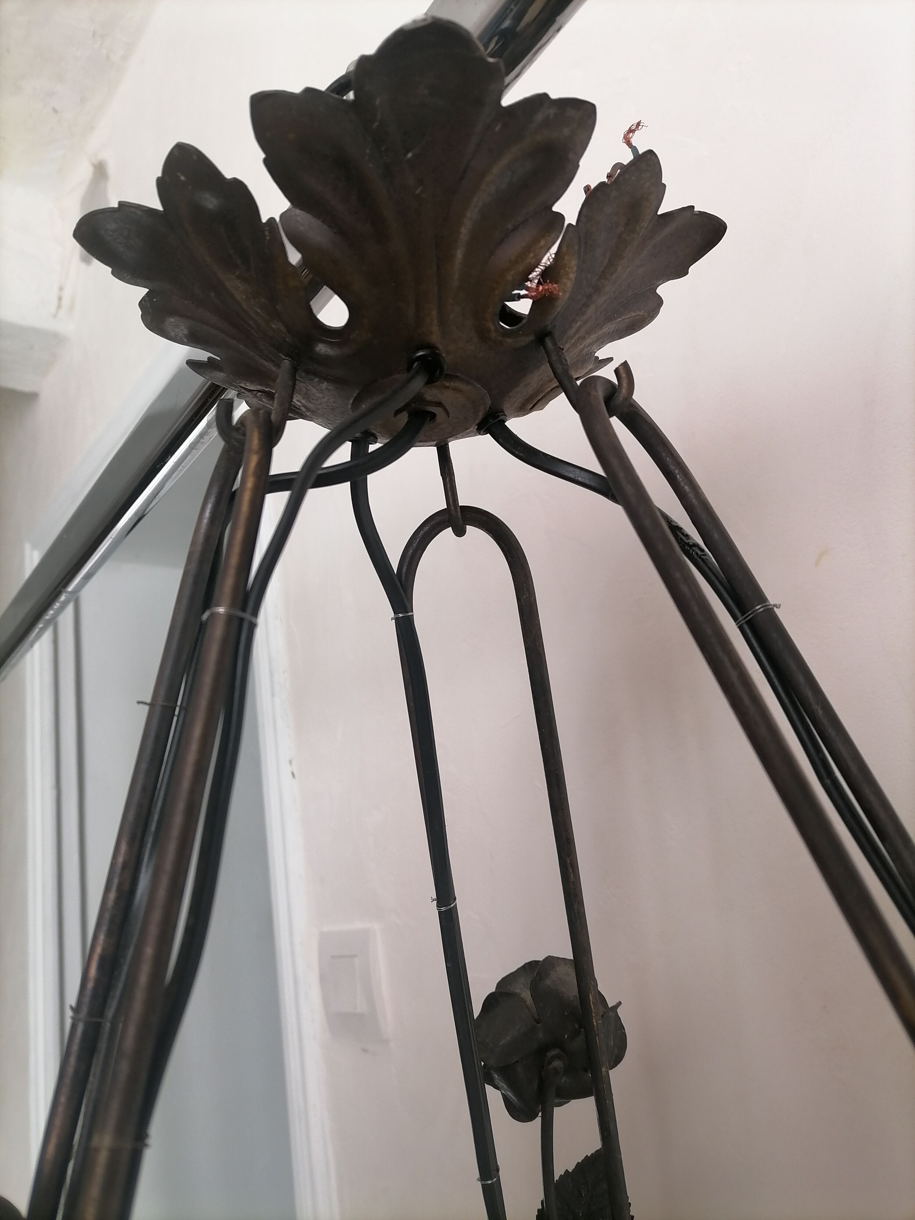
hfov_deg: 53.1
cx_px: 458
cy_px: 610
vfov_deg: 67.3
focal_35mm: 26
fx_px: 916
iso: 80
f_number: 1.8
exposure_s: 1/100
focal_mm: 5.4
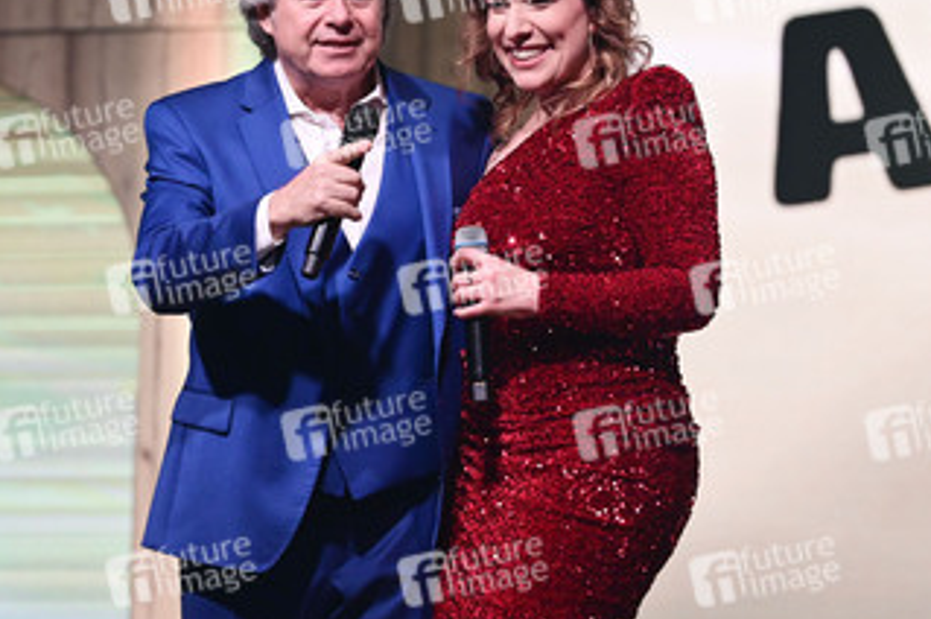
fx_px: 7311
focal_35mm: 283
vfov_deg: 4.8
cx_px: 395
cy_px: 207
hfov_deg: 7.3
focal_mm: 200
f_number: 4
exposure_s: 1/400
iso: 4000
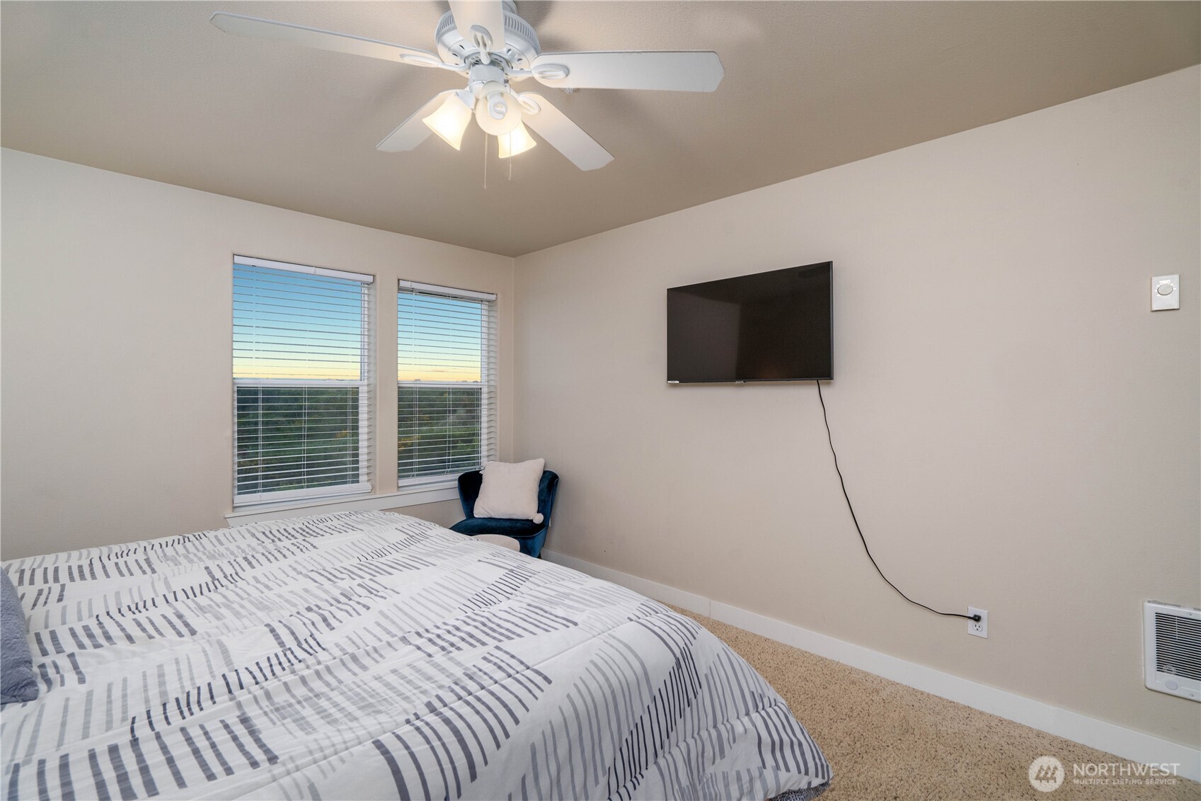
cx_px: 600
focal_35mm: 16
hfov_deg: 96.7
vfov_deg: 73.7
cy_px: 400
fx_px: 534
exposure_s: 1/60
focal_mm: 16
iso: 250
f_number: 7.1
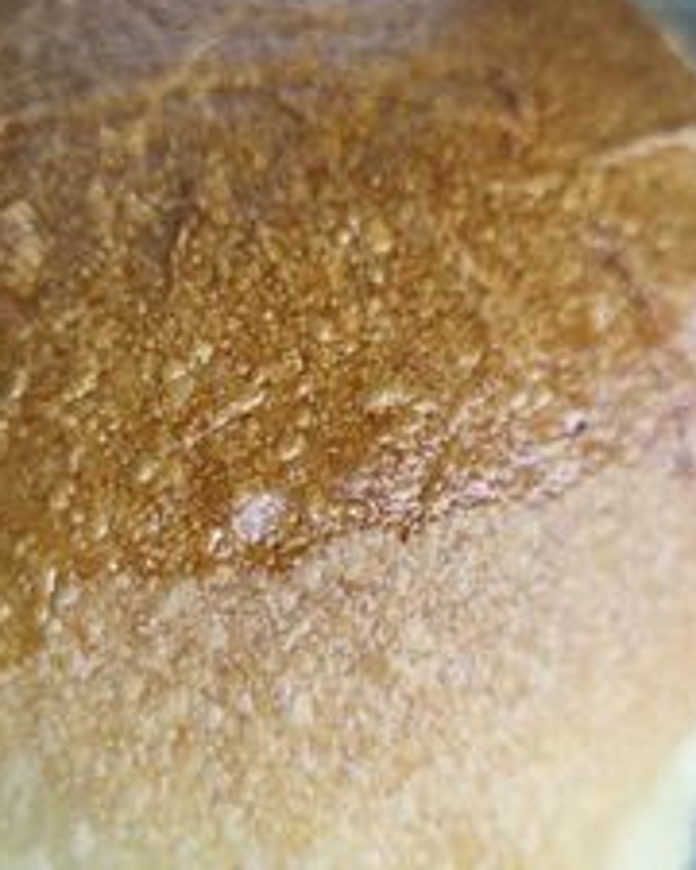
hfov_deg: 31.4
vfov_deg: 38.5
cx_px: 286
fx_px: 1236
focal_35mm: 48
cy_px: 549
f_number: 1.8
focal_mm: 5.4
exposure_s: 1/100
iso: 100
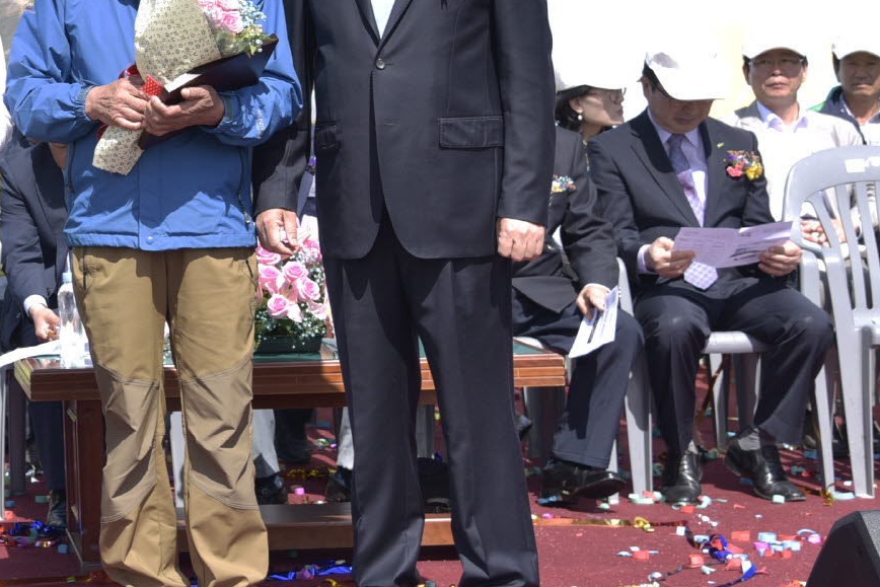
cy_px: 84
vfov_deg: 12.8
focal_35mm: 106
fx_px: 2591
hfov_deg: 18.5
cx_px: -104
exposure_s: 1/125
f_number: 5
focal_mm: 40
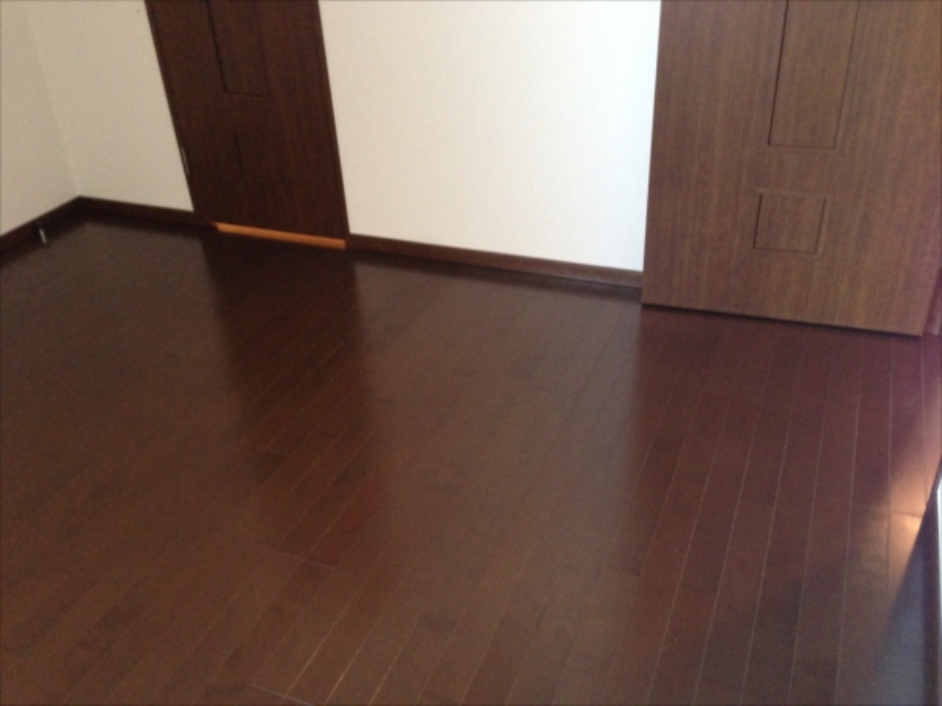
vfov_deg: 42.9
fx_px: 898
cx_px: 471
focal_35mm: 33
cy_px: 353
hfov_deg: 55.4
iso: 400
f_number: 2.4
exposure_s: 1/17
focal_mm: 4.12
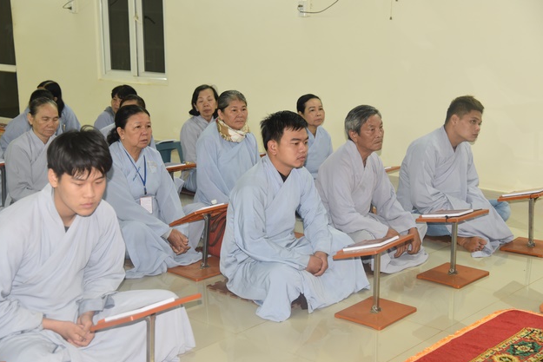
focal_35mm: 52
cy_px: 181
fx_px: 784
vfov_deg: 26.0
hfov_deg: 38.2
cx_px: 269
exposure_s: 1/60
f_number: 4
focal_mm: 50
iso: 1250
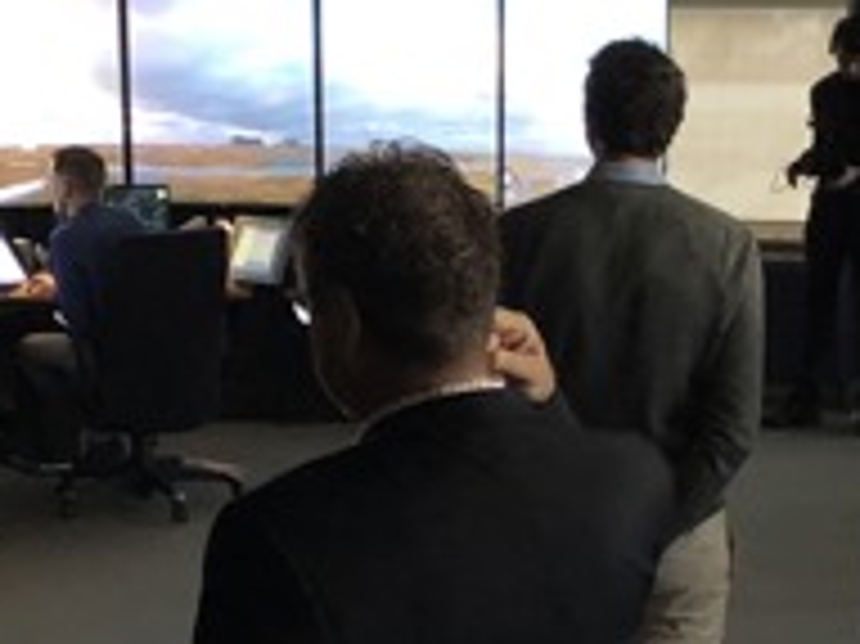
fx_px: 2731
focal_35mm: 110
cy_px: 522
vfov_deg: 13.4
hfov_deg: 17.8
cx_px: 648
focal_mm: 3.99
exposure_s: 1/13
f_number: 1.8
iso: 100
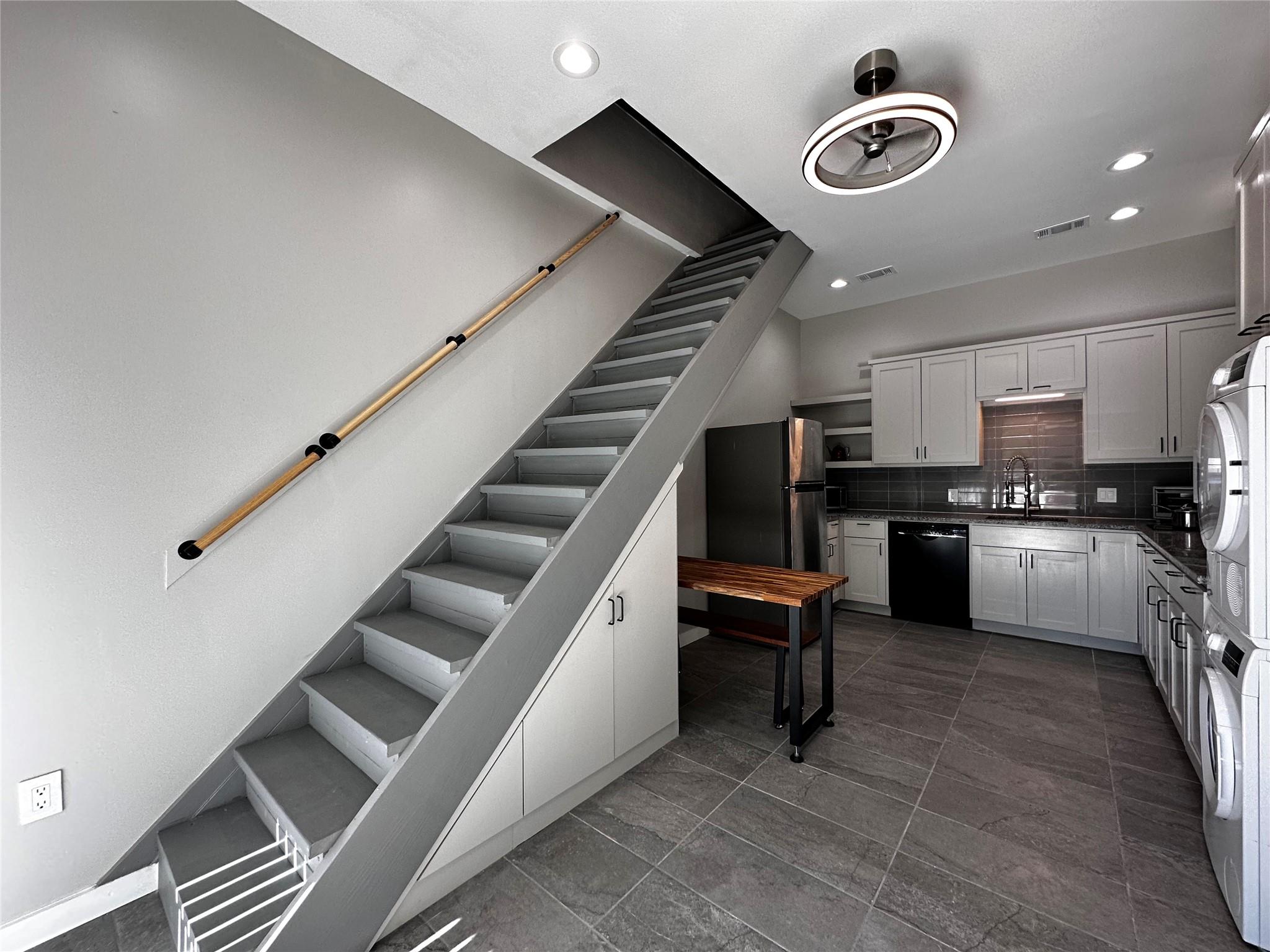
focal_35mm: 14
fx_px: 514
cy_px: 476
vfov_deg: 85.7
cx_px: 635
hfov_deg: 102.1
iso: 125
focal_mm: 2.22
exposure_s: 1/120
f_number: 2.2
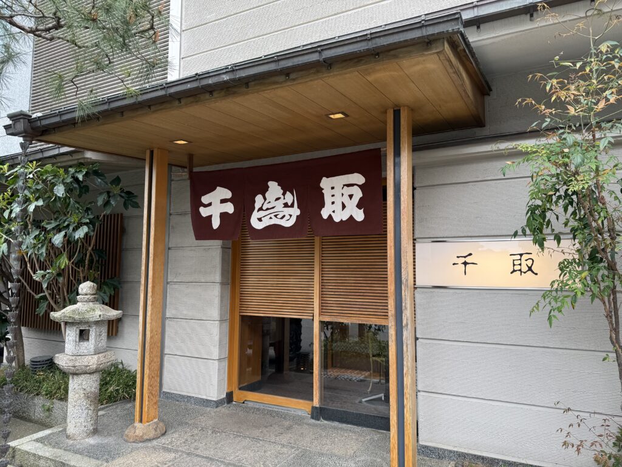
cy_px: 234
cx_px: 311
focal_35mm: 24
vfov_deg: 56.8
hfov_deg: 71.6
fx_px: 431
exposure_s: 1/391
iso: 80
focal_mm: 6.76
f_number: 1.78
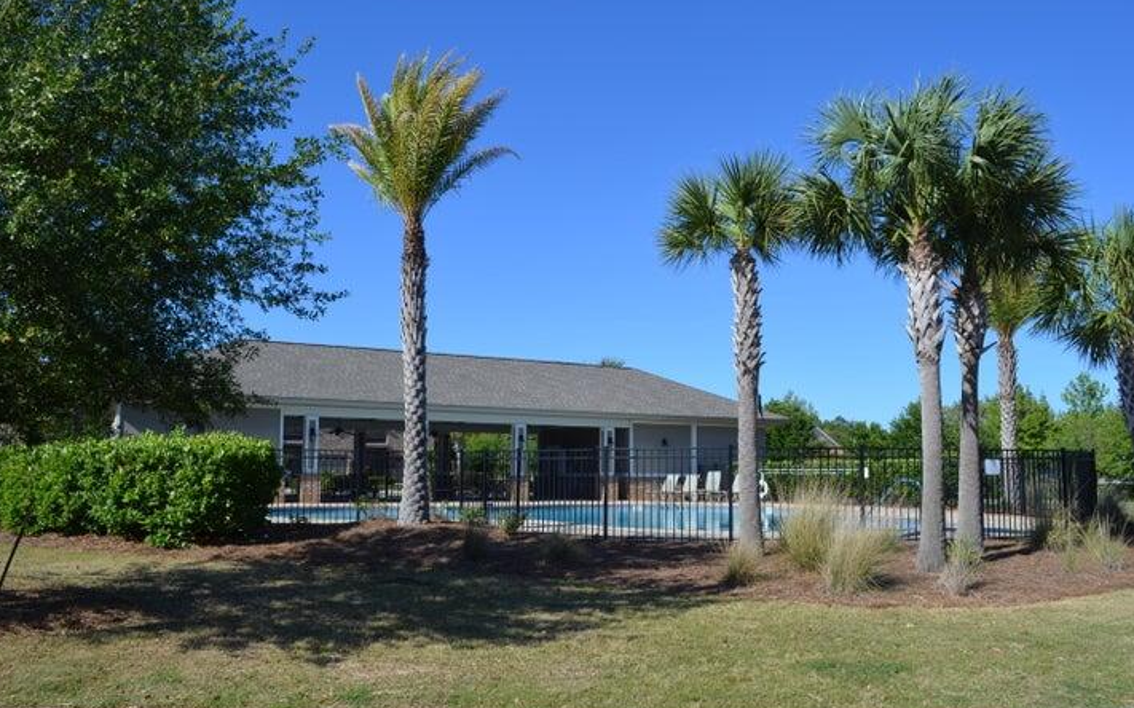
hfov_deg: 66.5
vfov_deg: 44.5
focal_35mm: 28
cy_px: 368
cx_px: 567
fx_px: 865
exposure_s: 1/250
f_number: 8
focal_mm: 18
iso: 125
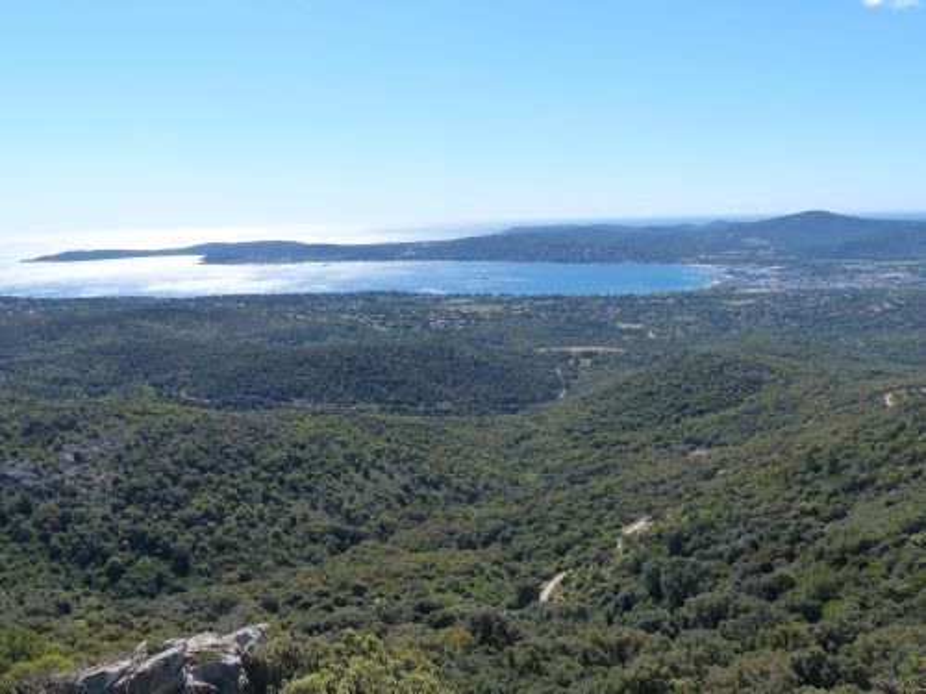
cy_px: 347
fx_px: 803
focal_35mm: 30
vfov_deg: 46.8
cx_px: 463
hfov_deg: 60.0
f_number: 4
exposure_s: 1/1000
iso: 160
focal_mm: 5.4
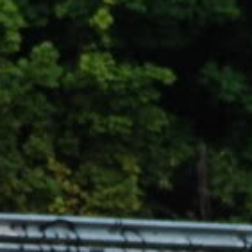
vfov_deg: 1.2
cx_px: 17
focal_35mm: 1436
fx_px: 11828
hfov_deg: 1.2
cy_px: 550
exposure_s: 1/500
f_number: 4.5
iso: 360
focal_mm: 155
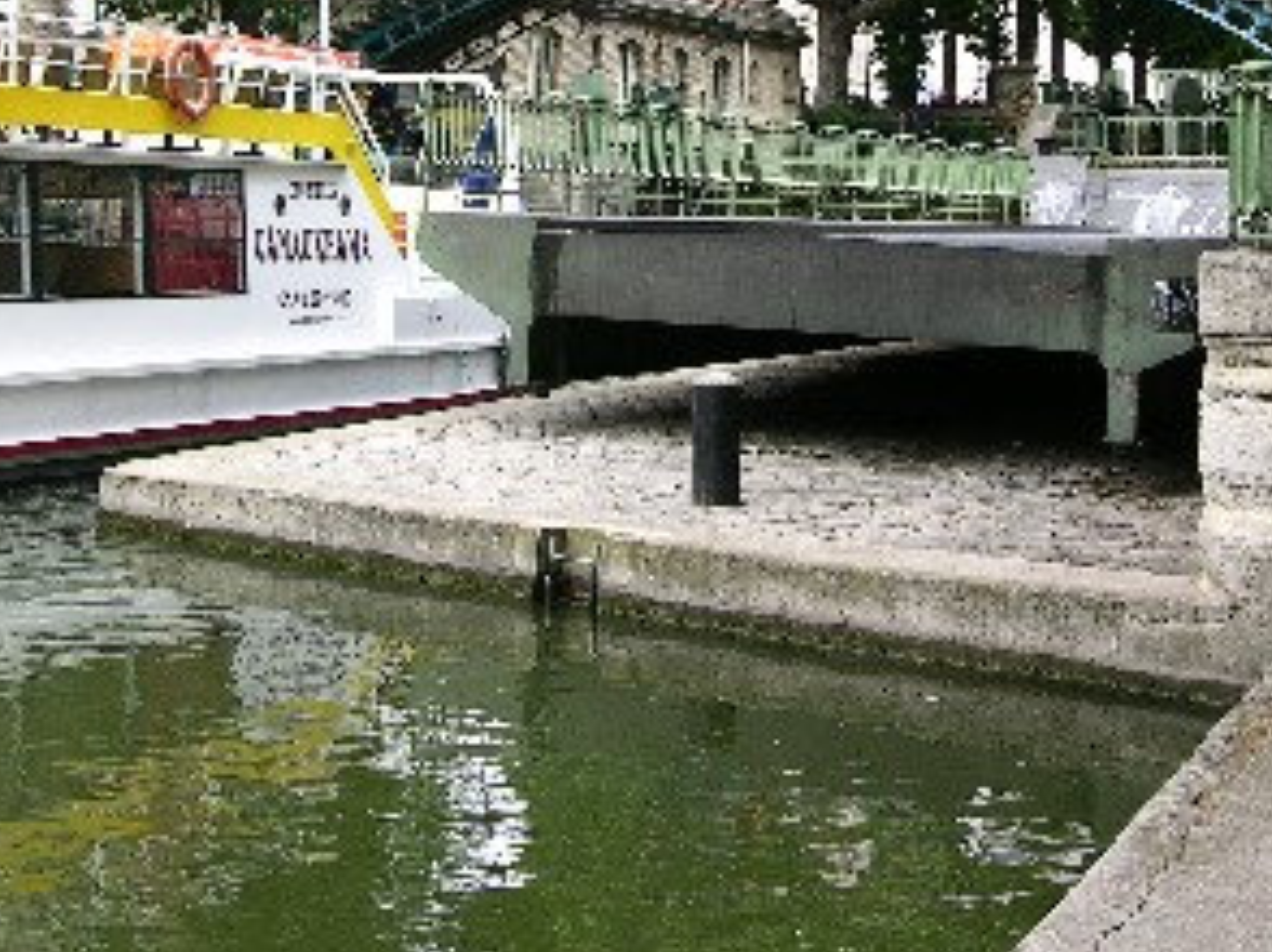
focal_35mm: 70
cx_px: 716
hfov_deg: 27.8
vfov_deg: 20.6
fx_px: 2570
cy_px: 113
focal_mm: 8.9
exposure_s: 1/45.6
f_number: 5
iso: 50
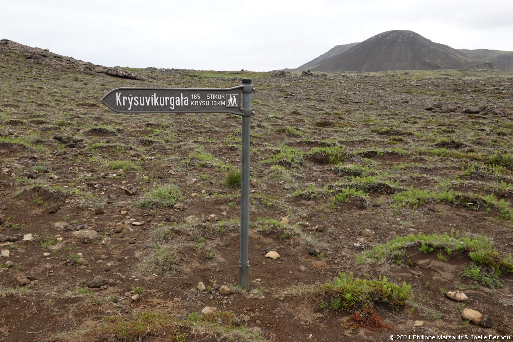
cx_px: 256
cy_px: 171
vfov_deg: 38.9
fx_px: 484
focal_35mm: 34
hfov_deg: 55.8
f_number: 5
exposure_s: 1/1000
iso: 800
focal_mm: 12.51
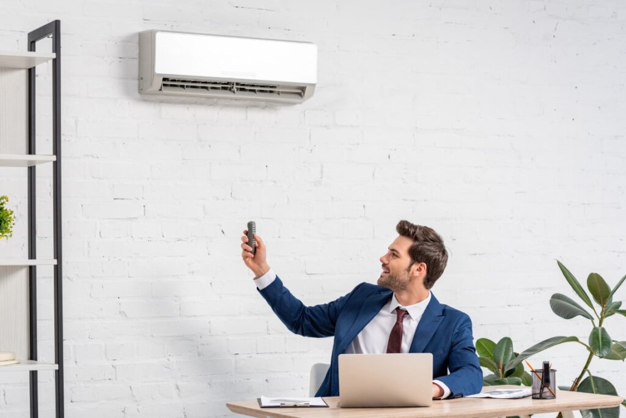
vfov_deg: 16.1
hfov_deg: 23.9
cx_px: 313
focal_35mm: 85
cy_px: 209
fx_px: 1478
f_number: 5.6
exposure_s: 1/200
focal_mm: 85
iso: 200
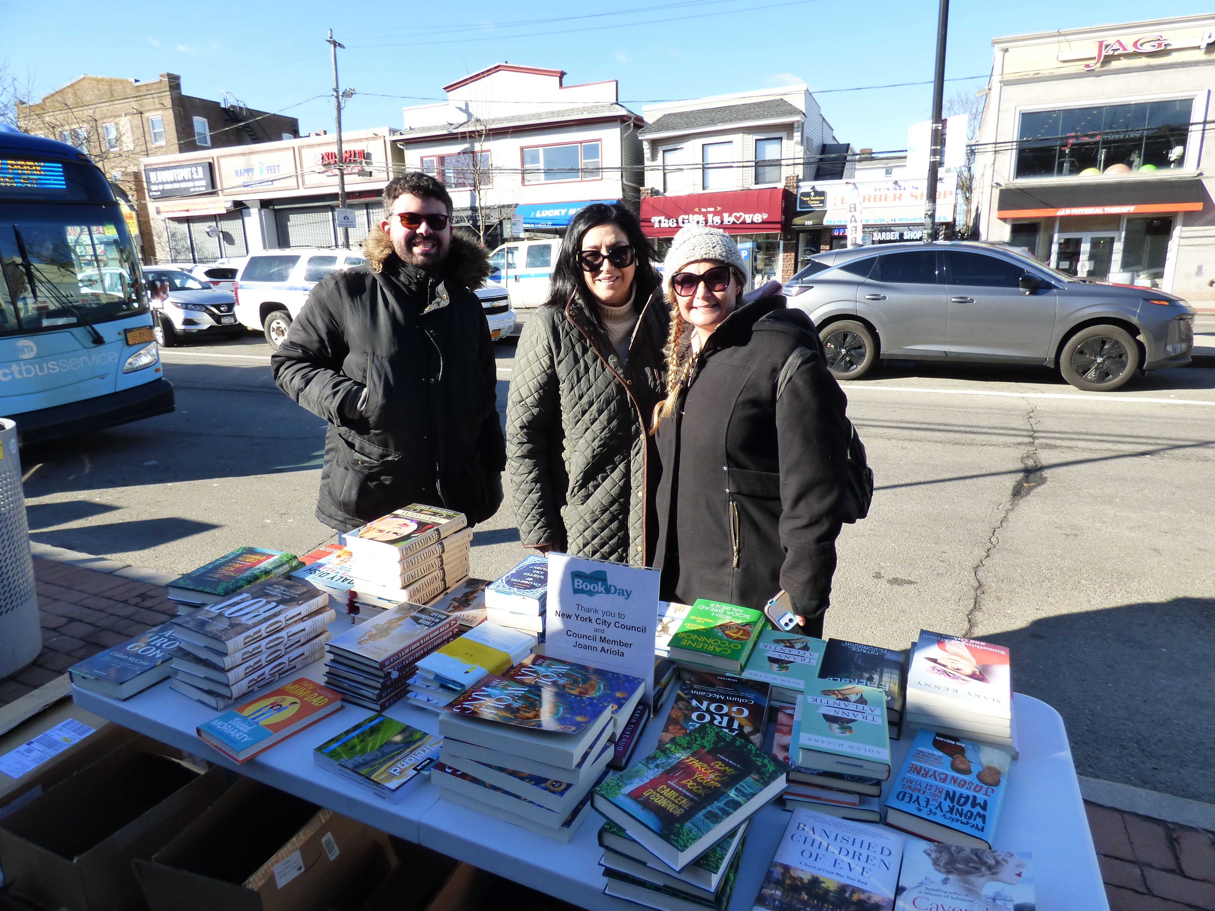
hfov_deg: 81.7
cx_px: 608
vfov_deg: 66.0
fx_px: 702
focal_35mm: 20
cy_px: 456
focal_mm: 3.58
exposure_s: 1/800
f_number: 3.2
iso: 200
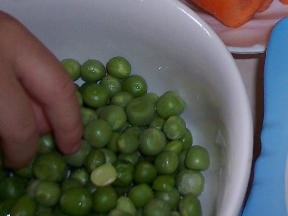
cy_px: -51
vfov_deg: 12.7
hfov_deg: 16.8
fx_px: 940
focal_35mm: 113
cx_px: 334
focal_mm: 8
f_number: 2.8
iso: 100
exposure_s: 1/60
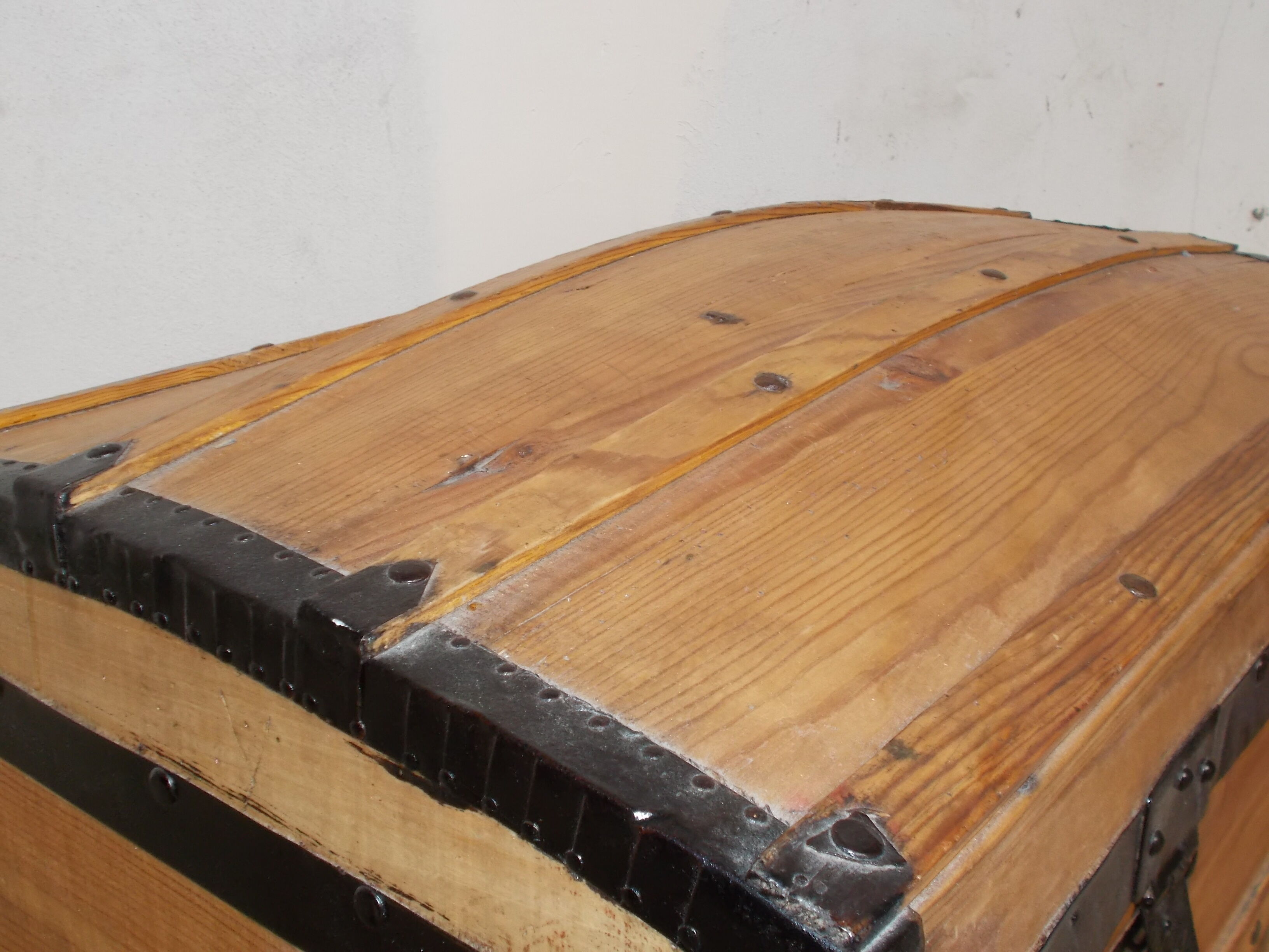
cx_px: 634
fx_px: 1430
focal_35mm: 39
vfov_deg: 36.8
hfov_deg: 47.9
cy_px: 476
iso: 200
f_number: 3.9
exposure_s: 1/30
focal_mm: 6.9
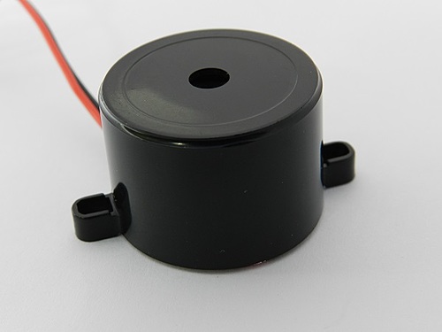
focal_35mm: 60
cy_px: 166
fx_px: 766
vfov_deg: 24.4
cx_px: 221
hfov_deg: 32.2
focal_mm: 10.7
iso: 160
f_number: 4.6
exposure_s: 1/500
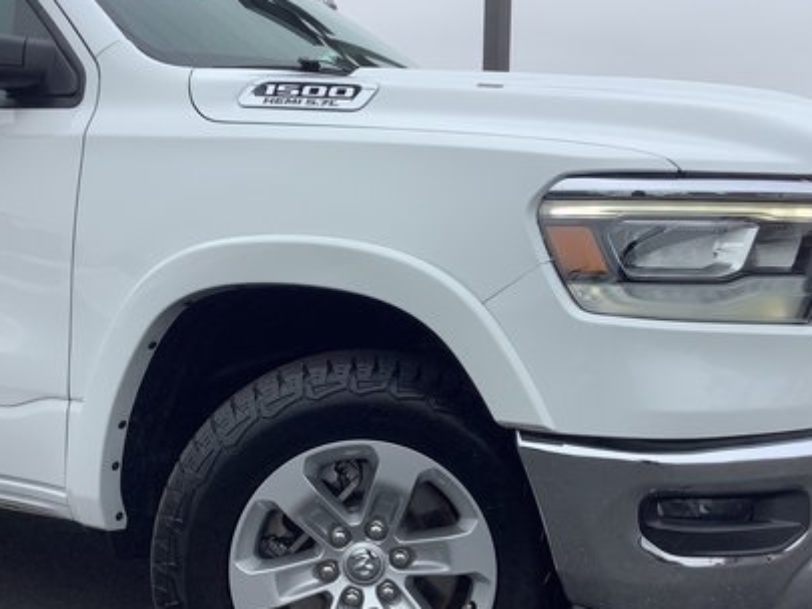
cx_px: 375
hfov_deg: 38.9
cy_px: 361
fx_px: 1150
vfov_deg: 29.6
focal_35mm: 49
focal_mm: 3.3
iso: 25
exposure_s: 1/351
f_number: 2.4
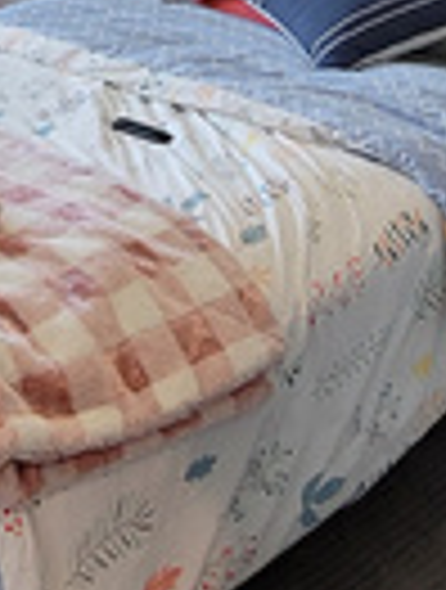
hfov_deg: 18.9
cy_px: -212
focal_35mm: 76
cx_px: -5
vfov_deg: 22.4
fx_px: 1299
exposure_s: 1/60
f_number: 2.2
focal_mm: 2.2
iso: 100
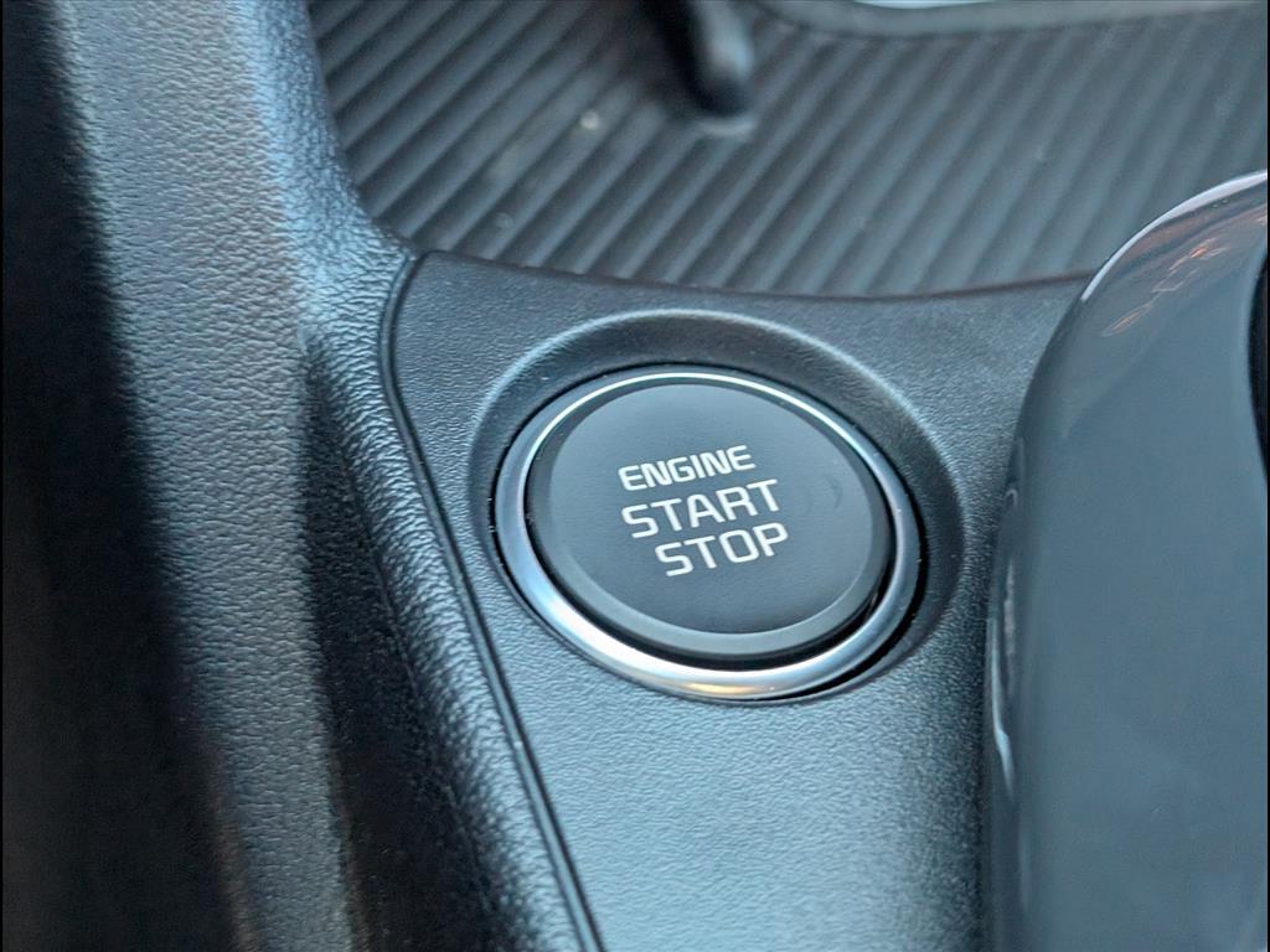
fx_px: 1798
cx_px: 635
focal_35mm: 49
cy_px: 476
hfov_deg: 38.9
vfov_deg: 29.7
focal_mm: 6.9
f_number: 1.68
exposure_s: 1/43.1
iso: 135
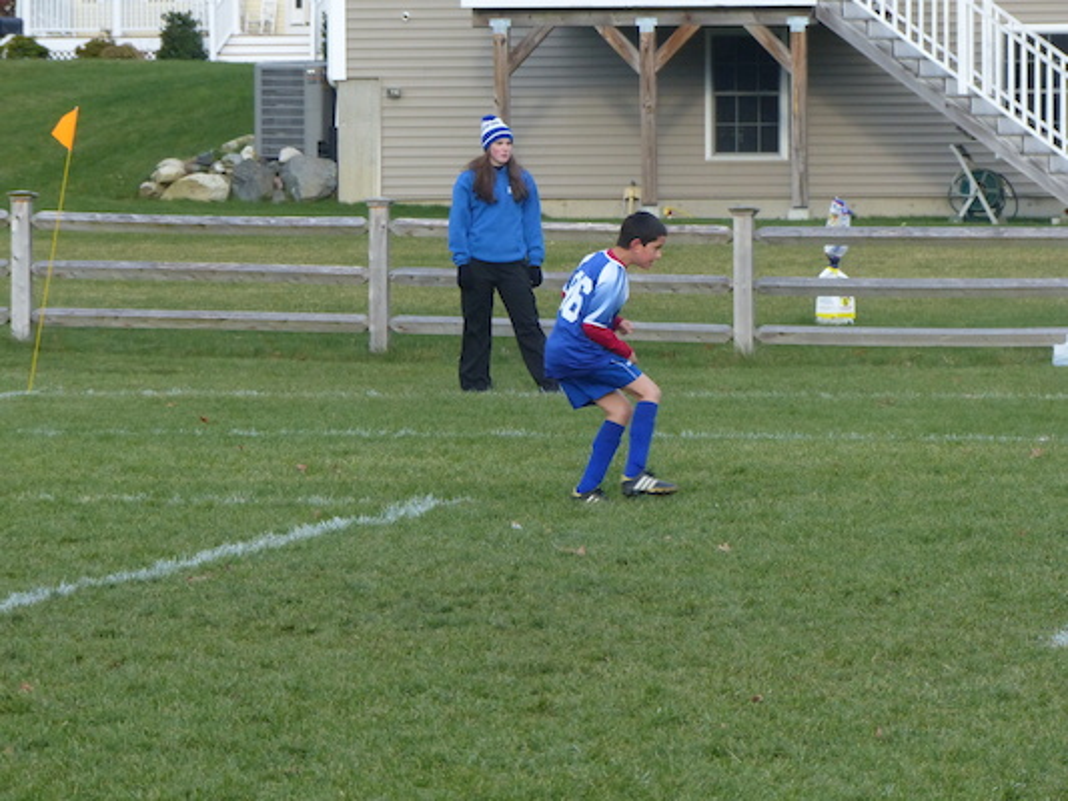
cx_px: 534
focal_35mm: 228
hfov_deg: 8.7
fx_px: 7036
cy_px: 400
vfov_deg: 6.5
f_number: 2.8
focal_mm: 41.1
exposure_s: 1/500
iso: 400
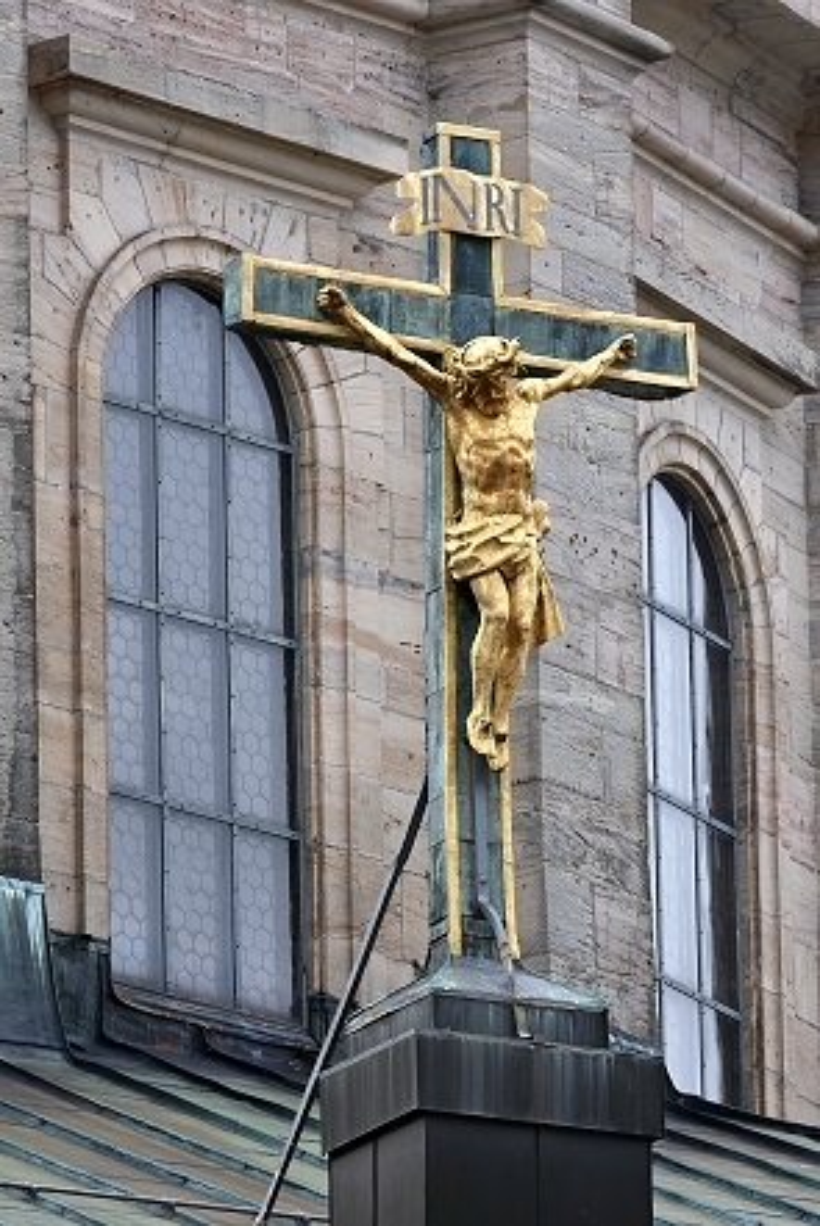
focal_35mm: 465
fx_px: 15849
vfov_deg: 4.4
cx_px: 410
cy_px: 613
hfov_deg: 3.0
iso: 200
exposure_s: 1/250
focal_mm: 310
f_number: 9
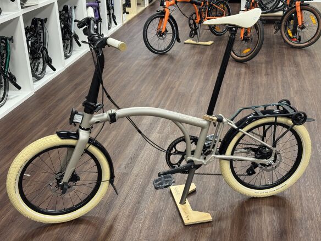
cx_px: 160
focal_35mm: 48
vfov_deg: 30.3
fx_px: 445
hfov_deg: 39.7
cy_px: 120
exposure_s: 1/60
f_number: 1.78
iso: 160
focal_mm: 6.76
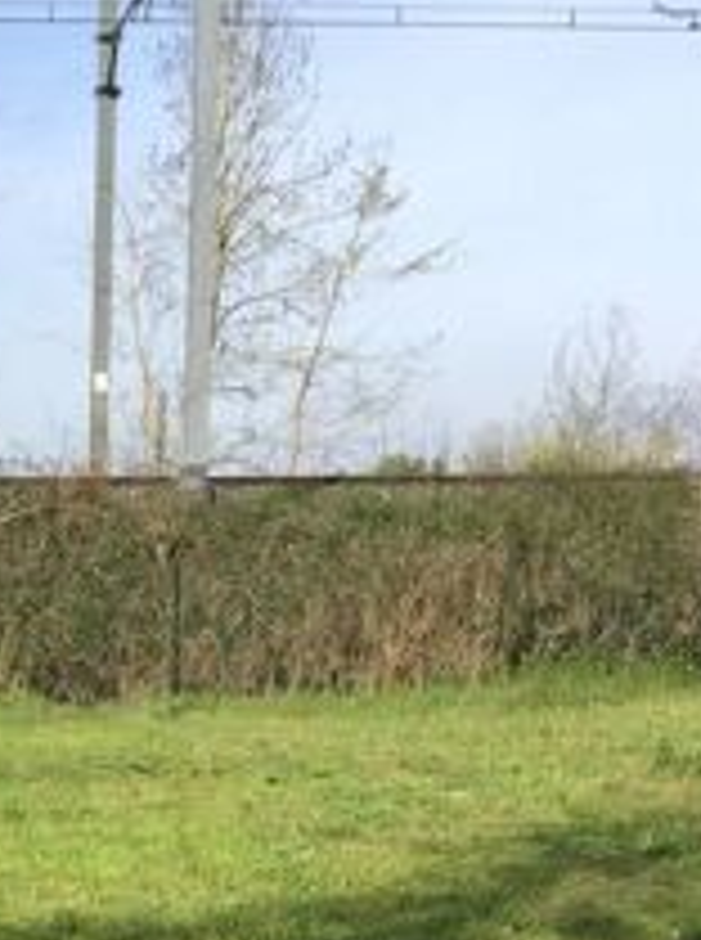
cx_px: -72
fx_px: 2410
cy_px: 1426
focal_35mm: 89
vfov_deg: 19.2
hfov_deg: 16.1
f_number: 2.2
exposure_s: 1/1412
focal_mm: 4.15
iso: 32
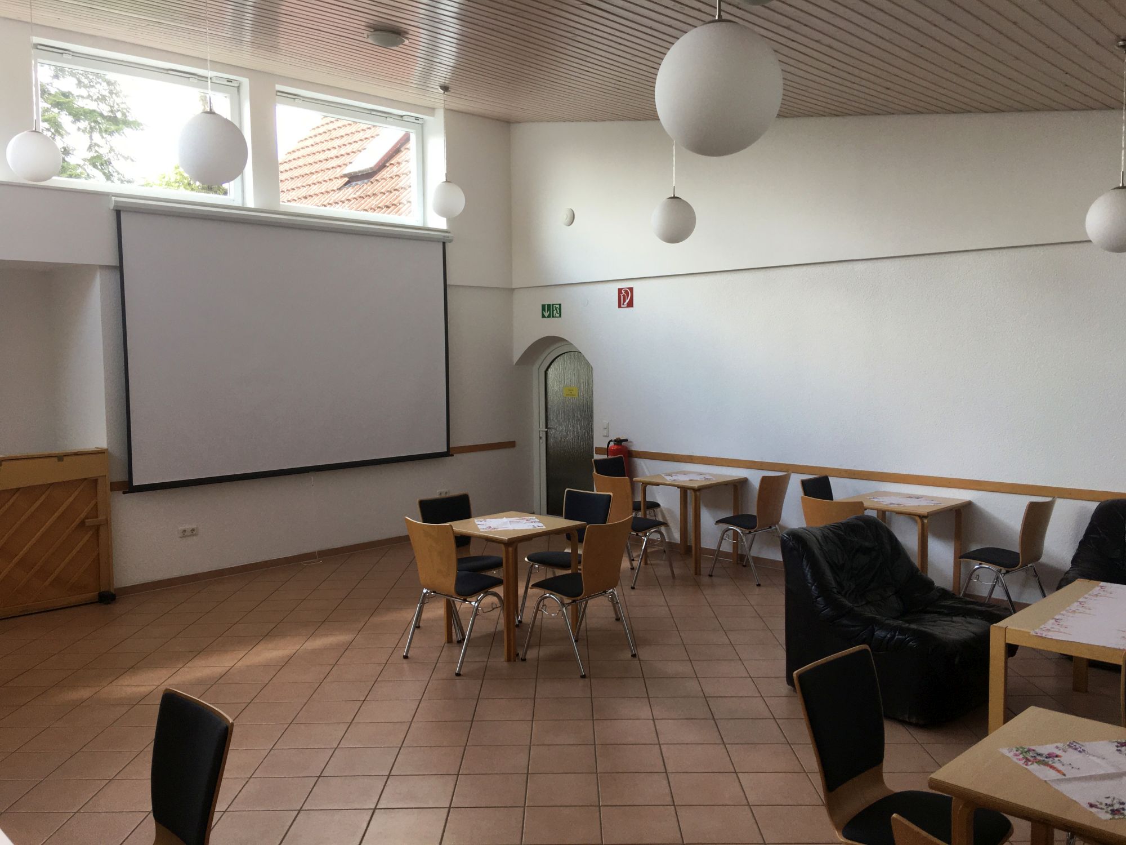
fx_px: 943
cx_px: 563
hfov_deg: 61.7
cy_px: 422
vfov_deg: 48.2
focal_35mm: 29
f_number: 2.2
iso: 40
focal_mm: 4.15
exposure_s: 1/100
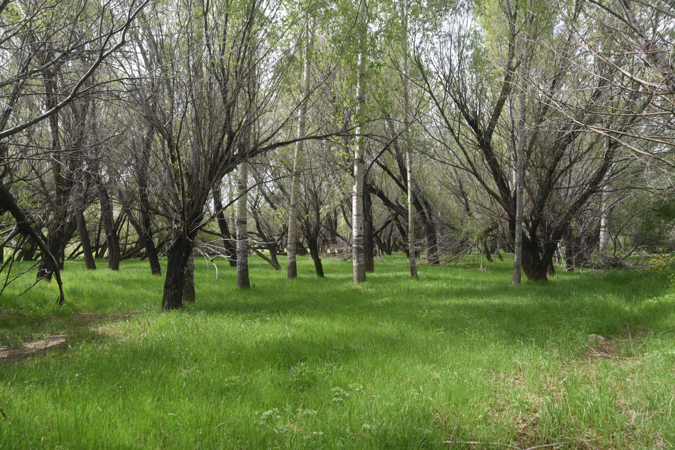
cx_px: 338
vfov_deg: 42.3
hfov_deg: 60.3
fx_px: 581
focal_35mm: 31
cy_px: 225
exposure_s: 1/160
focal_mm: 31
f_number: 6.3
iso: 160
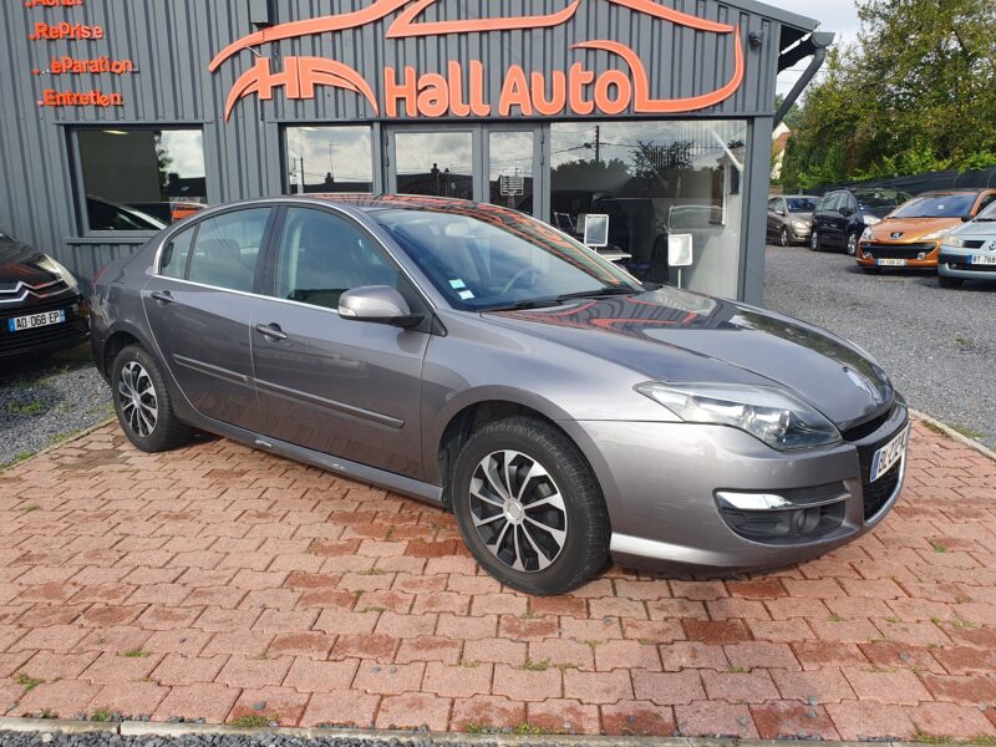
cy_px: 374
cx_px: 498
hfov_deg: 67.3
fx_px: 748
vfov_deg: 53.1
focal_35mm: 26
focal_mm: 4.32
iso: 50
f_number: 2.4
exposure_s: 1/694
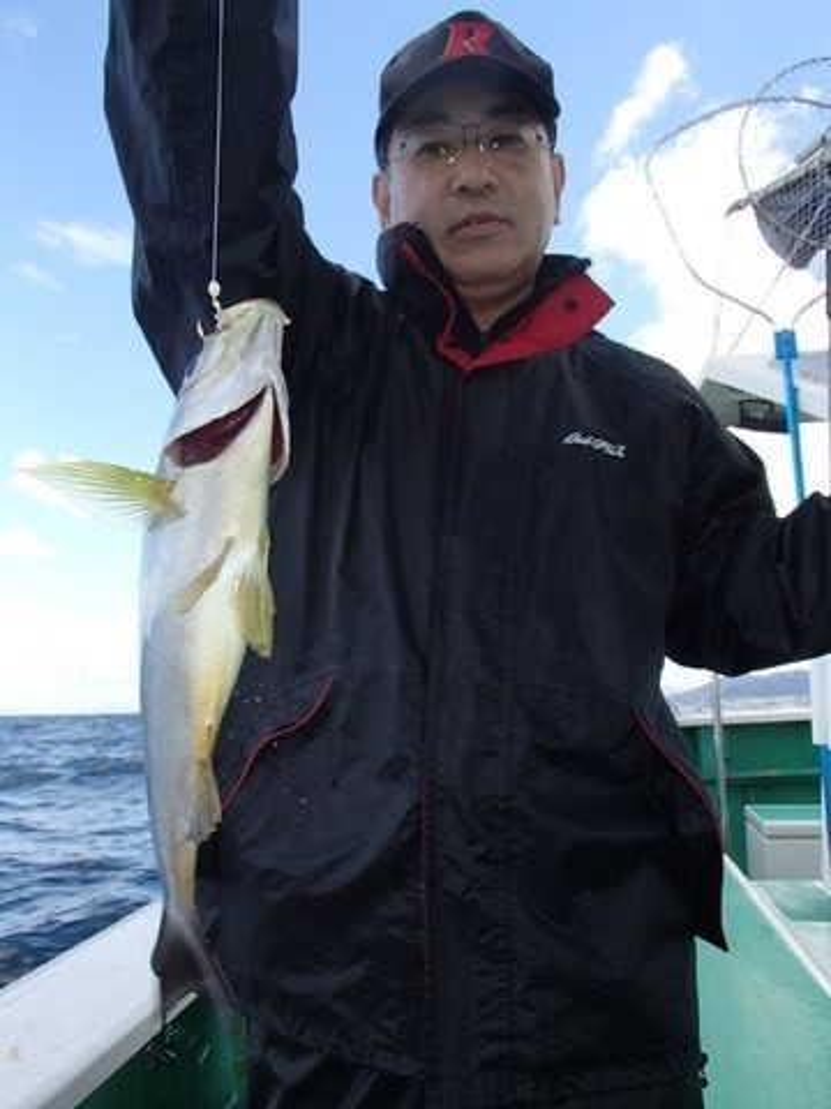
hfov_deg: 49.7
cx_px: 416
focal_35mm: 28
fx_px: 896
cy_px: 554
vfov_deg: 63.4
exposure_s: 1/250
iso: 100
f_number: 3.9
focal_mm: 5
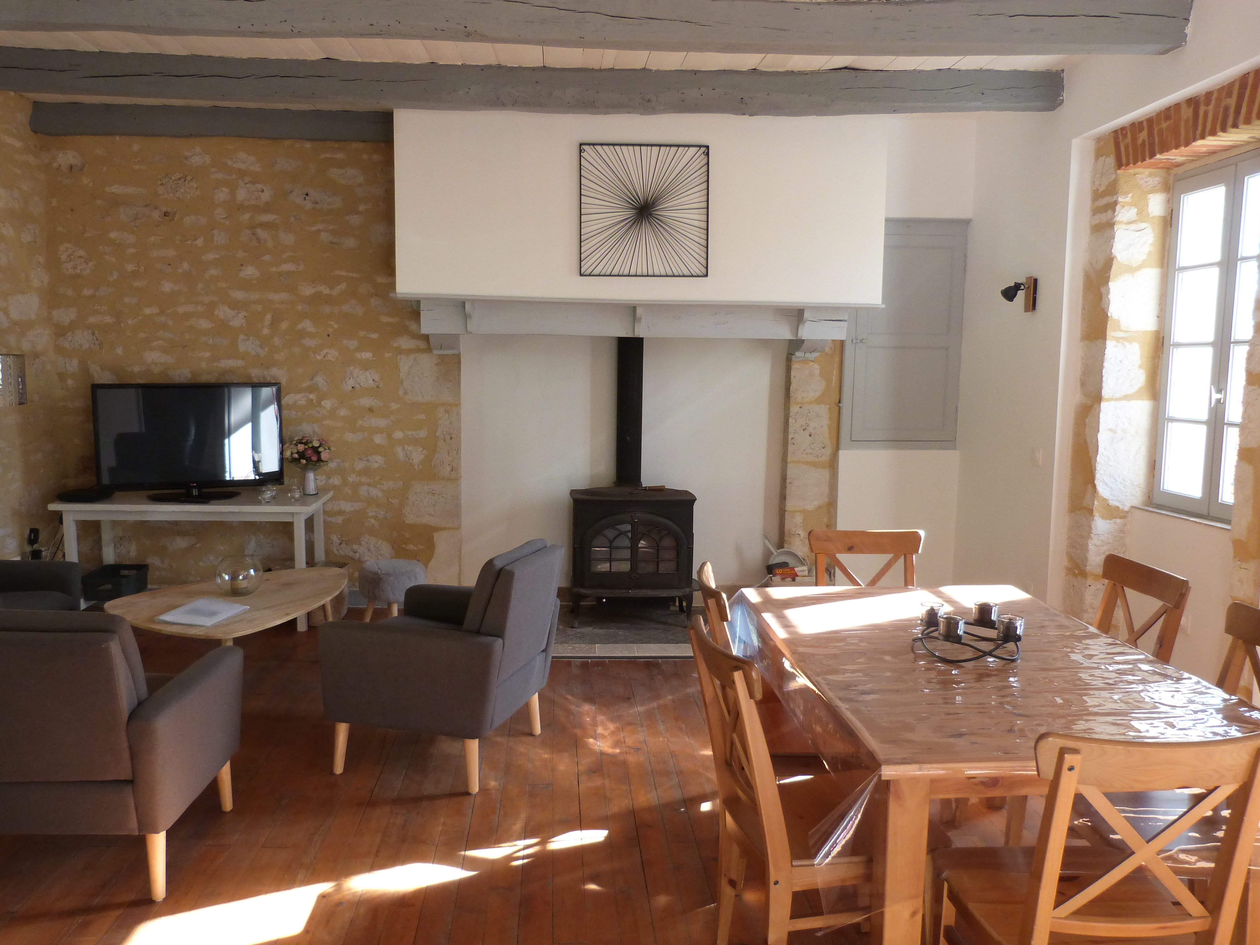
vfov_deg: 53.1
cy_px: 489
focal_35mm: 26
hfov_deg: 67.3
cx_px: 612
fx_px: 946
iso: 200
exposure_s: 1/60
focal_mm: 4.5
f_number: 2.8
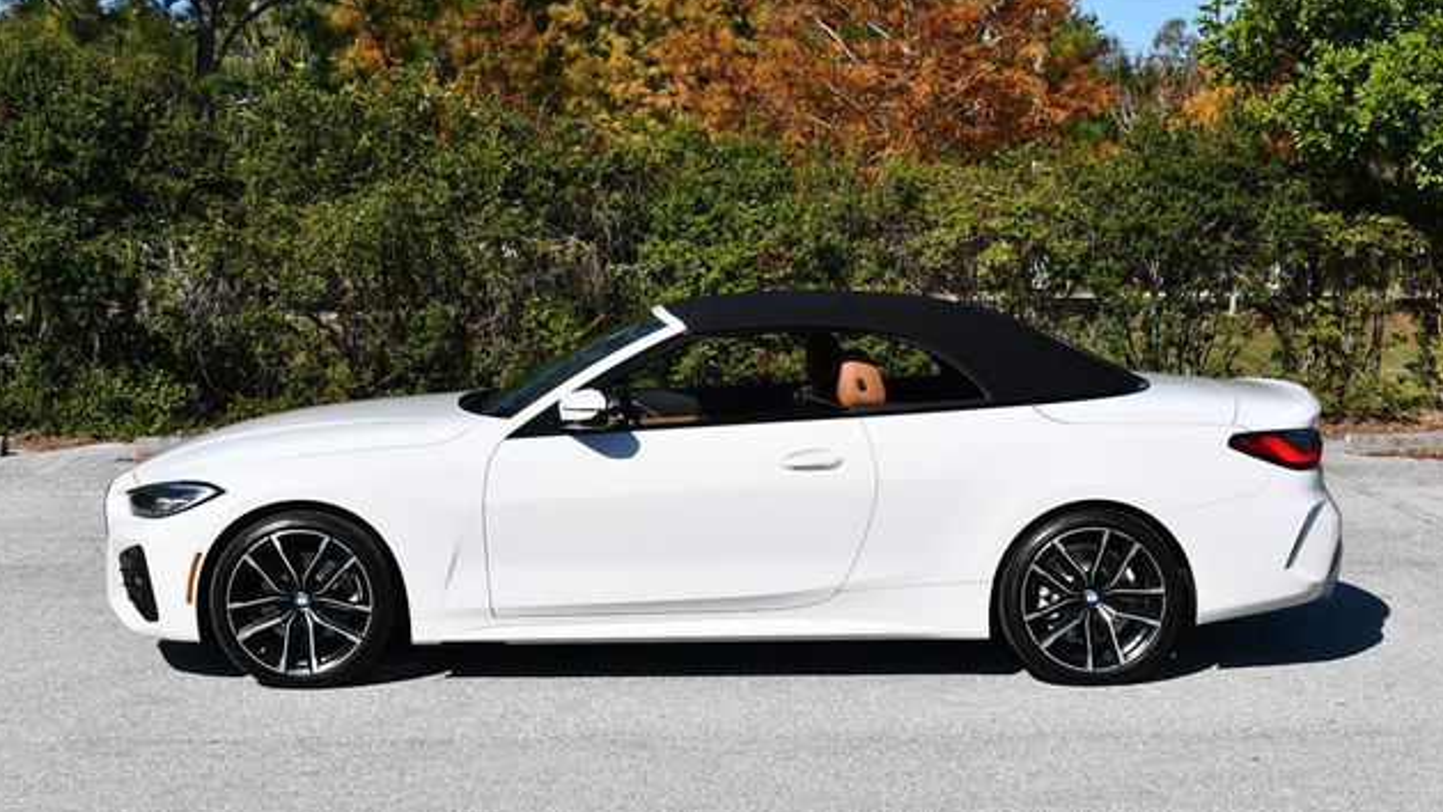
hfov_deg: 32.8
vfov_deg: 18.8
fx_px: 2449
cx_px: 720
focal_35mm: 64
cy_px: 328
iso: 100
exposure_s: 1/320
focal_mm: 30
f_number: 9
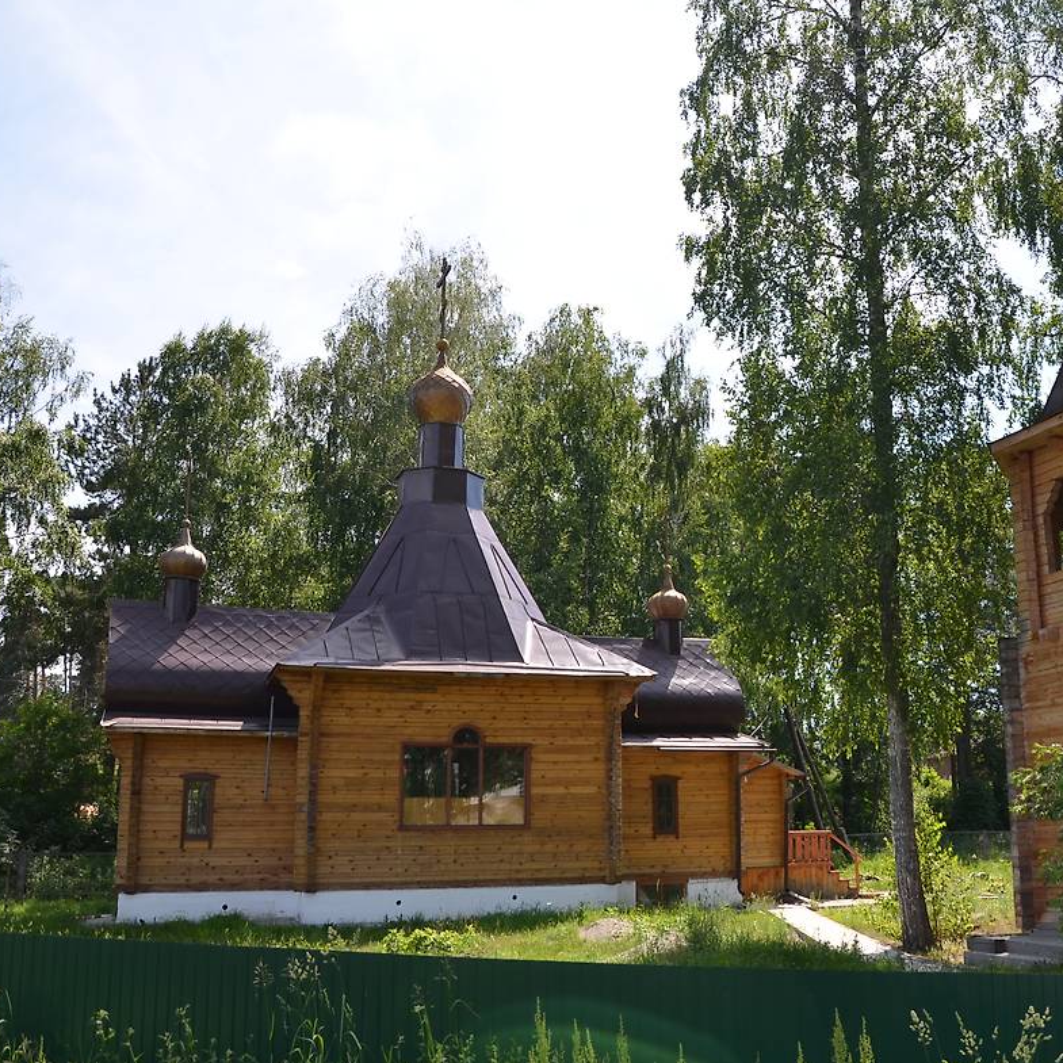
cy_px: 527
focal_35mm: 35
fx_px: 1216
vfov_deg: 47.2
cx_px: 730
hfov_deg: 46.3
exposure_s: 1/250
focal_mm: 18
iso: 100
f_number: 6.3
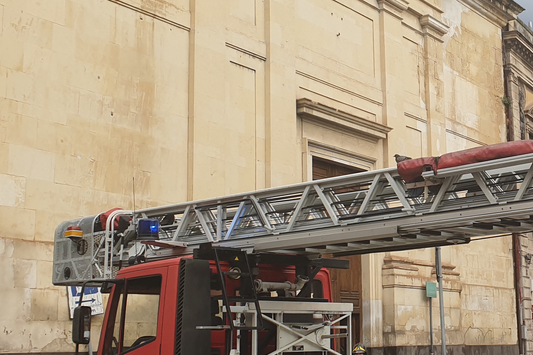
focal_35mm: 65
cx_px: 504
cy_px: 185
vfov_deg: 20.9
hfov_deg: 29.4
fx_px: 962
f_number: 2.4
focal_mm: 4.3
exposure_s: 1/167
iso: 50
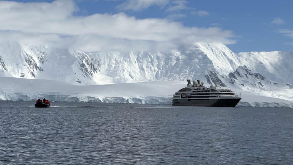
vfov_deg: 14.2
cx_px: 148
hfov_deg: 25.0
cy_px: 64
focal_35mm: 85
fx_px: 660
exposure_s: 1/3215
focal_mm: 9
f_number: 2.8
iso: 32
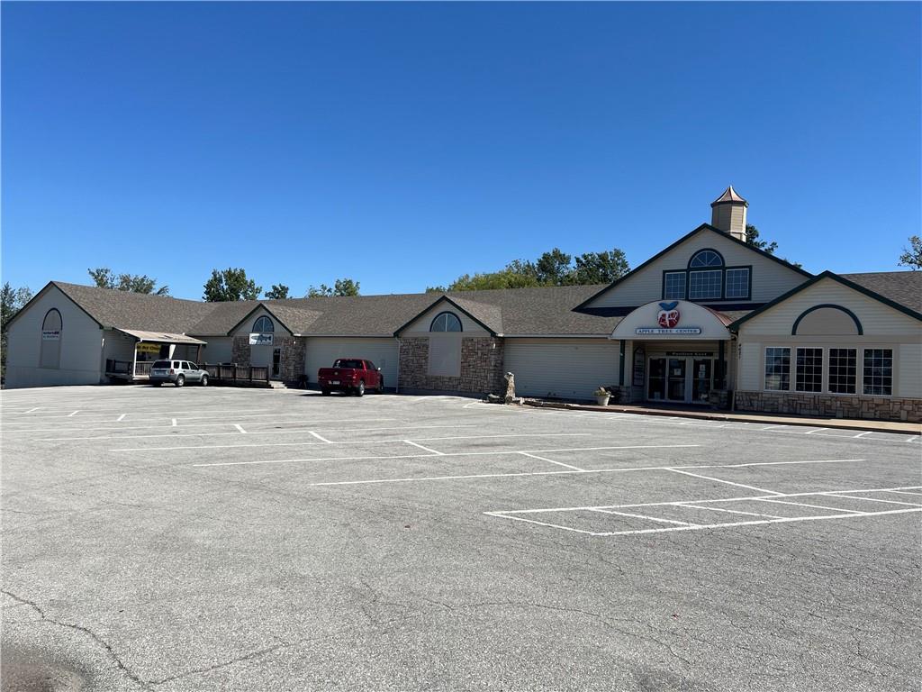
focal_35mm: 26
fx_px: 693
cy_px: 346
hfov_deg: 67.3
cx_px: 461
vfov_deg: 53.1
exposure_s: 1/5882
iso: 50
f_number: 1.5
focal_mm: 5.7
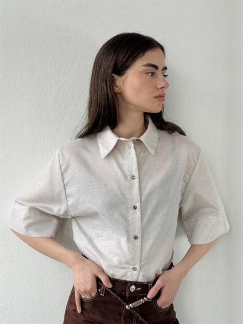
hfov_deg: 30.3
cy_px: 162
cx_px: 122
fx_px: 449
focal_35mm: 48
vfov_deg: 39.6
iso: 100
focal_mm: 6.76
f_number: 1.78
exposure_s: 1/113
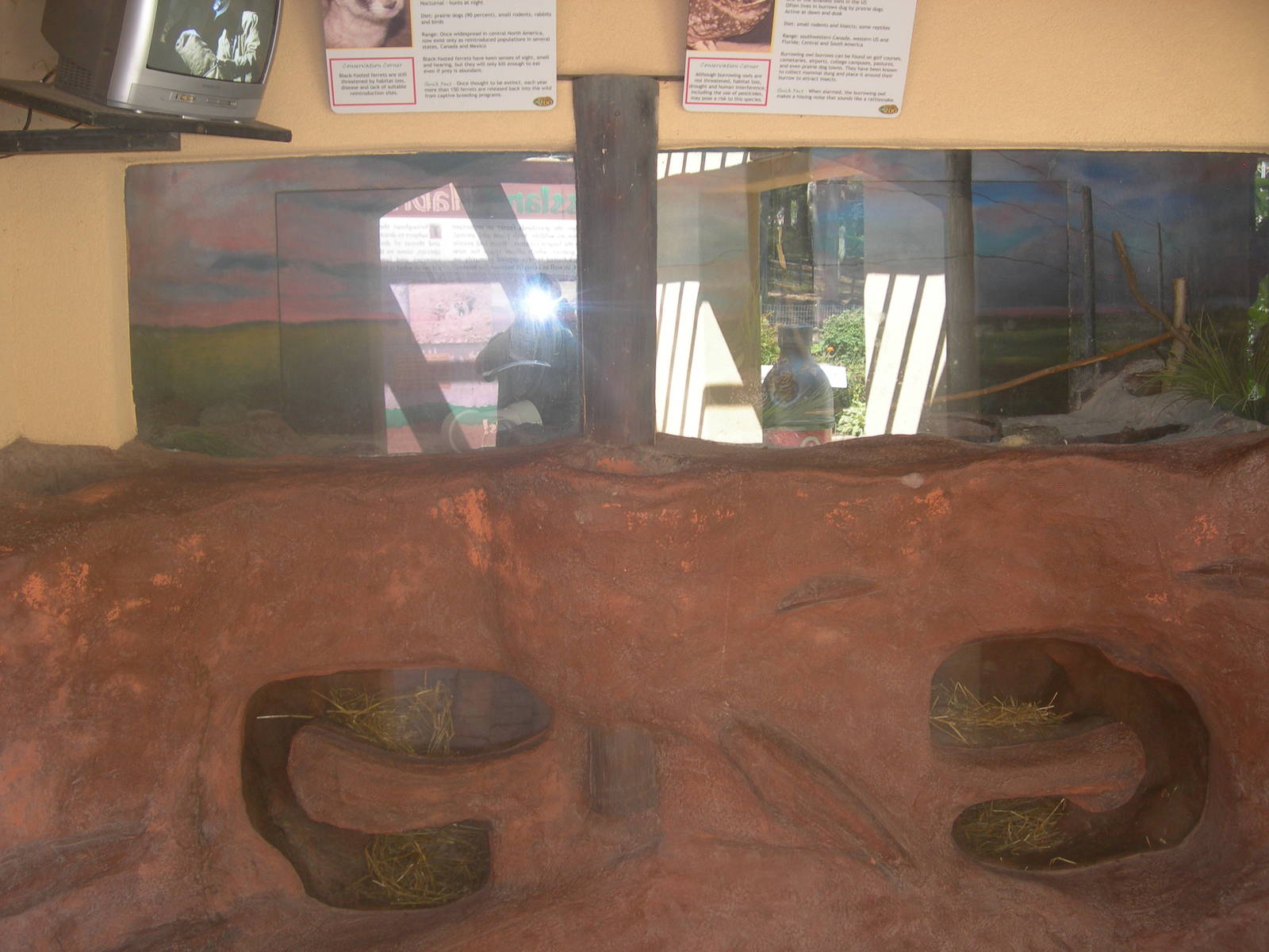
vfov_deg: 37.7
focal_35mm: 38
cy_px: 476
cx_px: 634
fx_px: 1393
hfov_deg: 49.0
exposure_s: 1/30
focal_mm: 7.8
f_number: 2.8
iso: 50
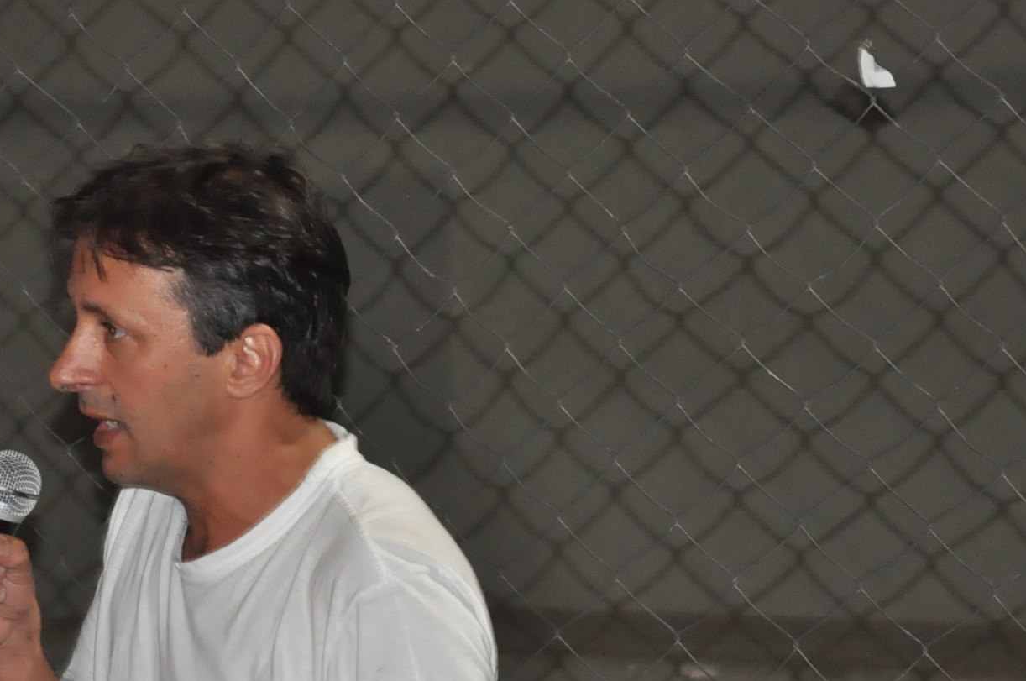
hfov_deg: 8.0
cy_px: 516
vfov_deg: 5.3
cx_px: 363
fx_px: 7342
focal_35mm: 258
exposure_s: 1/60
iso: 2000
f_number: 5.6
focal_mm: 98
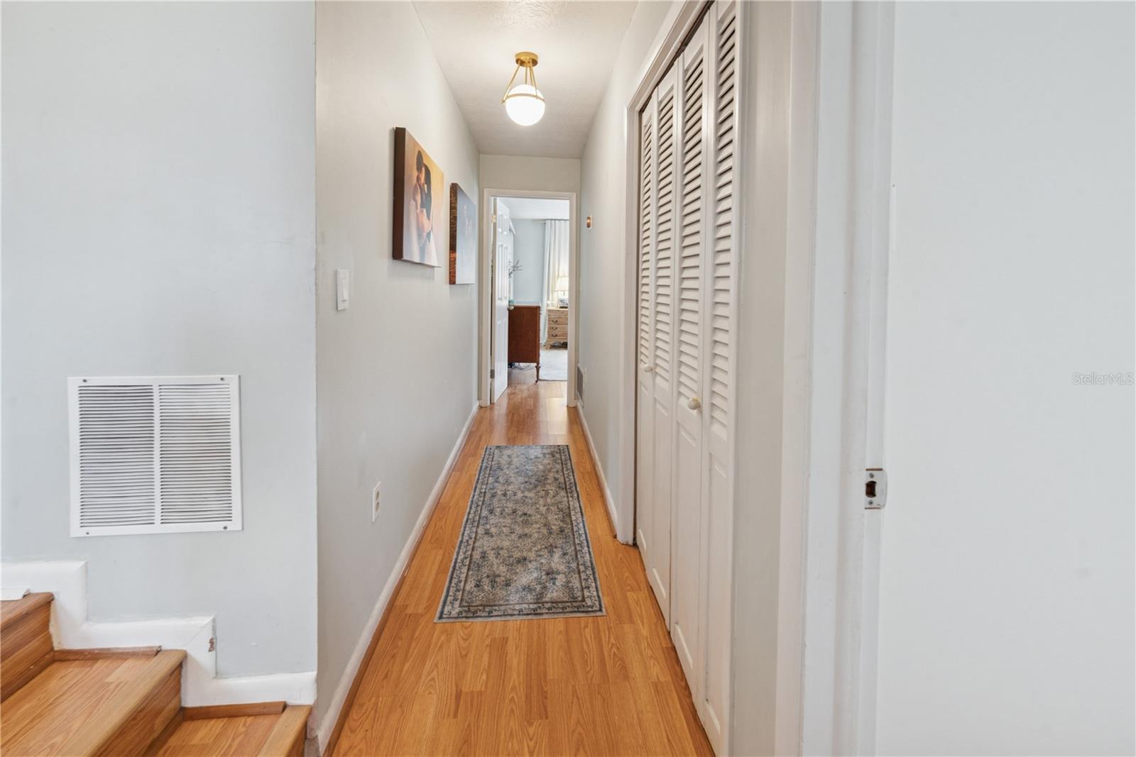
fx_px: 442
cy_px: 378
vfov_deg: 81.2
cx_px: 568
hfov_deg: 104.2
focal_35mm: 14
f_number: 9
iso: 400
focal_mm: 14
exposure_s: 1/8
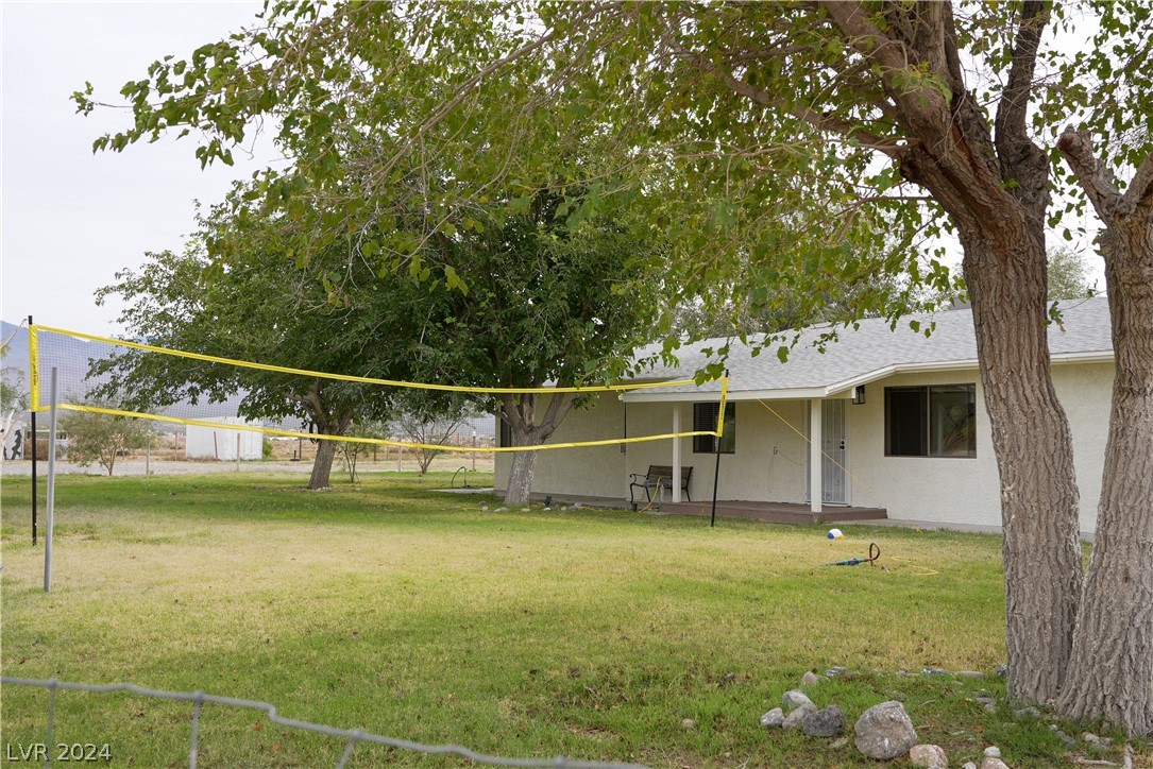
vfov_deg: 36.0
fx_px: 1185
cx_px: 576
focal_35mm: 37
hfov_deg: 51.9
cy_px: 384
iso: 125
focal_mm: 37
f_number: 7.1
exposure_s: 1/200
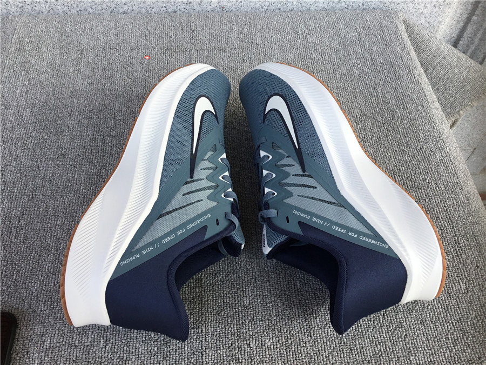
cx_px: 243
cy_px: 182
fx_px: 435
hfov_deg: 58.4
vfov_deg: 45.4
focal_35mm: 31
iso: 25
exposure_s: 1/215
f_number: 2.4
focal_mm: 3.3
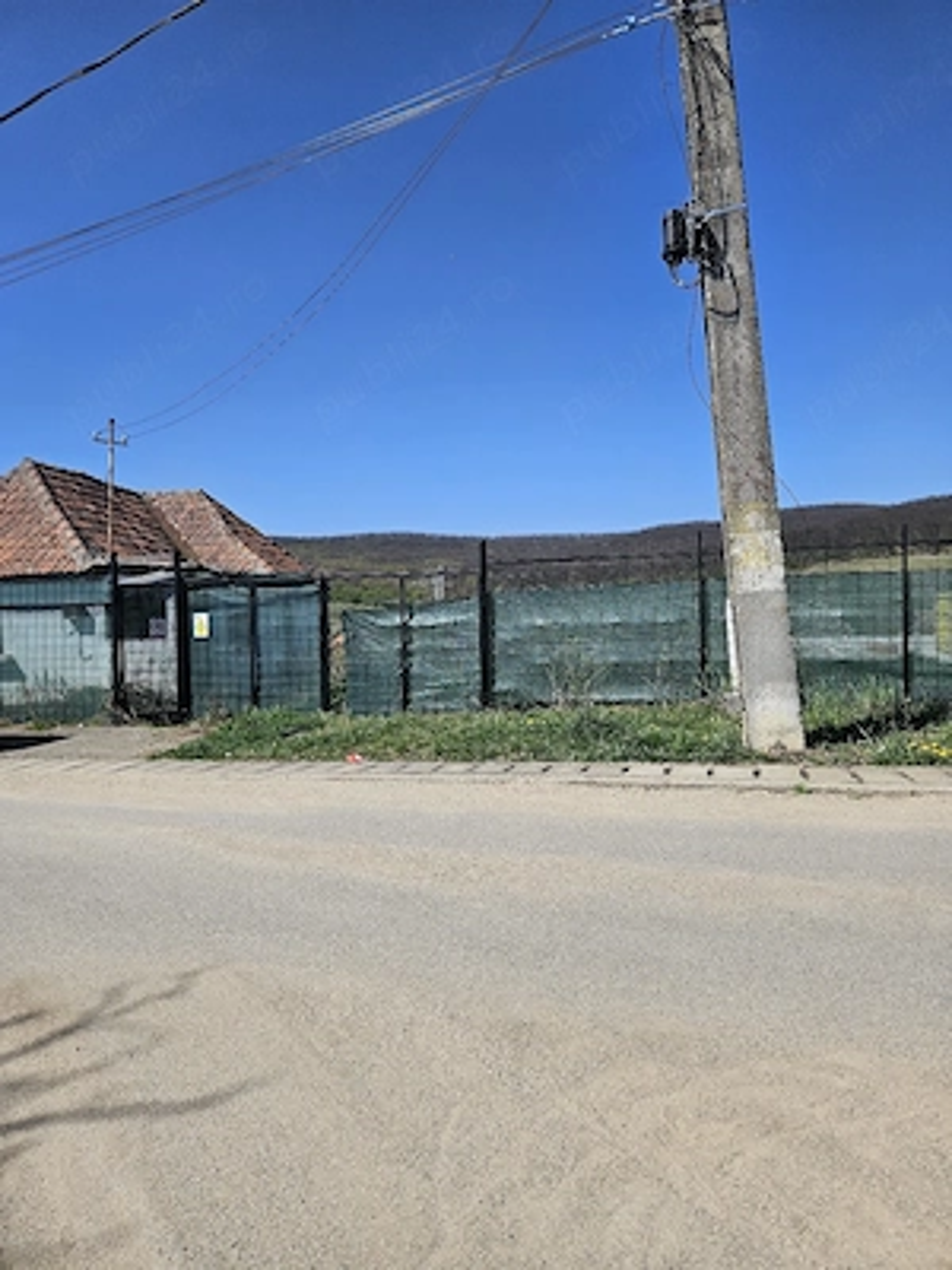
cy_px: 635
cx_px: 476
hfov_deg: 58.9
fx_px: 843
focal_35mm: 23
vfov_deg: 73.9
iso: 25
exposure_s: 1/3333
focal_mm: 5.4
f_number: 1.8
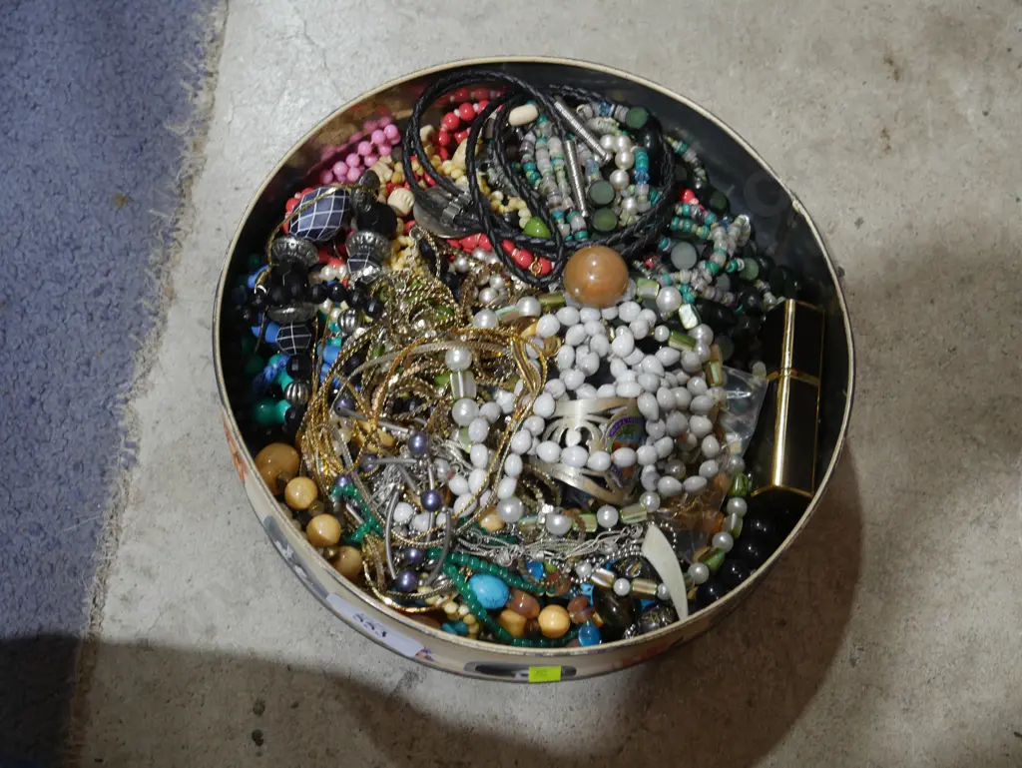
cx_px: 511
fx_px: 1300
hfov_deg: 42.9
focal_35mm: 44
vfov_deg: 32.9
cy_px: 384
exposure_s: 1/60
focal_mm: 22
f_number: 4.7
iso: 400
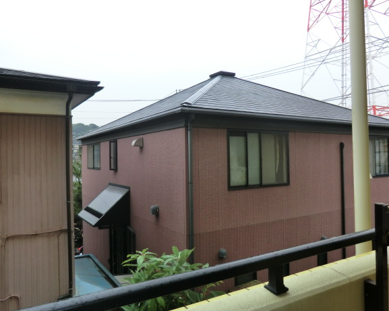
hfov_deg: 66.0
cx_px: 179
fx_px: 299
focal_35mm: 26
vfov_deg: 54.9
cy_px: 152
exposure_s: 1/160
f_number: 3.2
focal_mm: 4.3
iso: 80
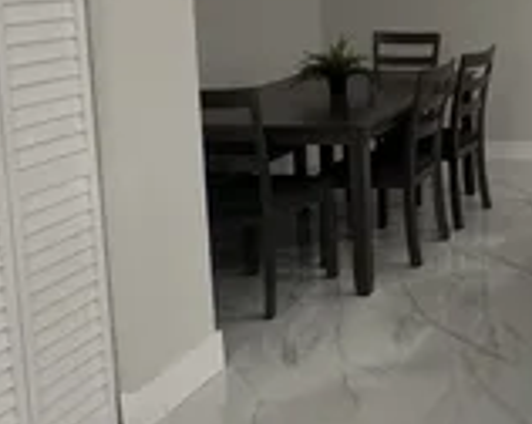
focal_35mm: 52
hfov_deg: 26.2
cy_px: 57
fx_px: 818
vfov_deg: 28.2
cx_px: 801
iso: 250
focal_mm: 2.22
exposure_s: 1/120
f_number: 2.2
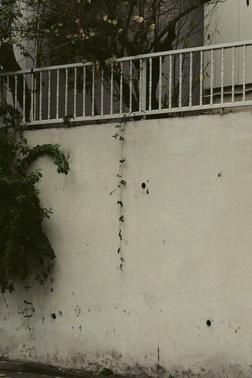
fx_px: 1365
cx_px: 266
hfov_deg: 10.4
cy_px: 245
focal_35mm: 130
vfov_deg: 15.7
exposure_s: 1/200
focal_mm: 65
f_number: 2.2
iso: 100
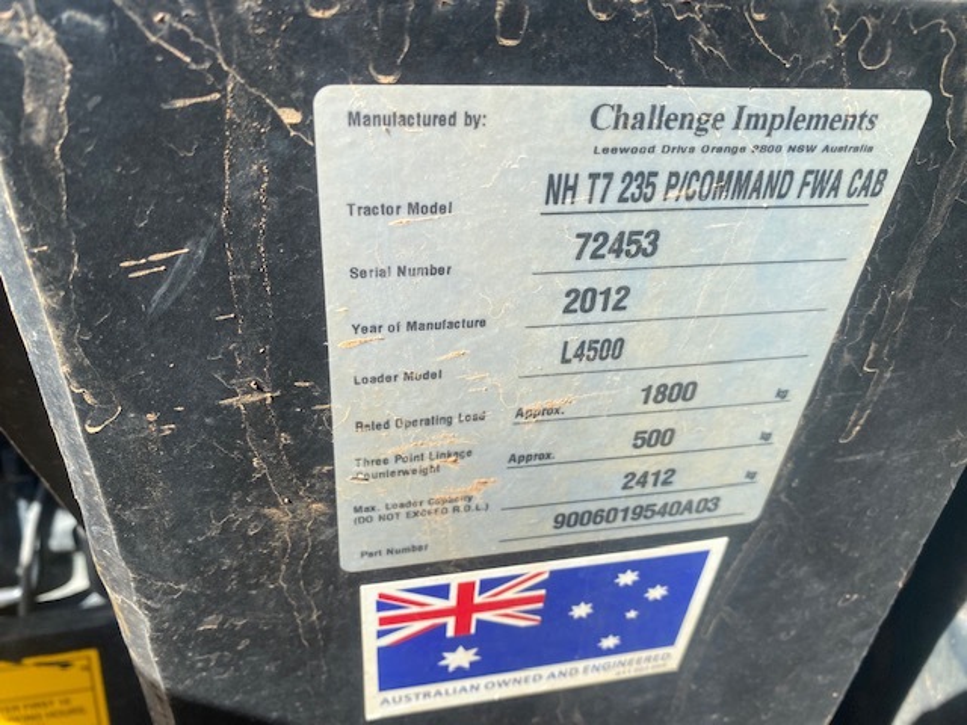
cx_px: 484
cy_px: 362
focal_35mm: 26
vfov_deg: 53.1
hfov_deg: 67.3
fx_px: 726
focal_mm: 4.25
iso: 32
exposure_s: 1/834
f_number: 1.8
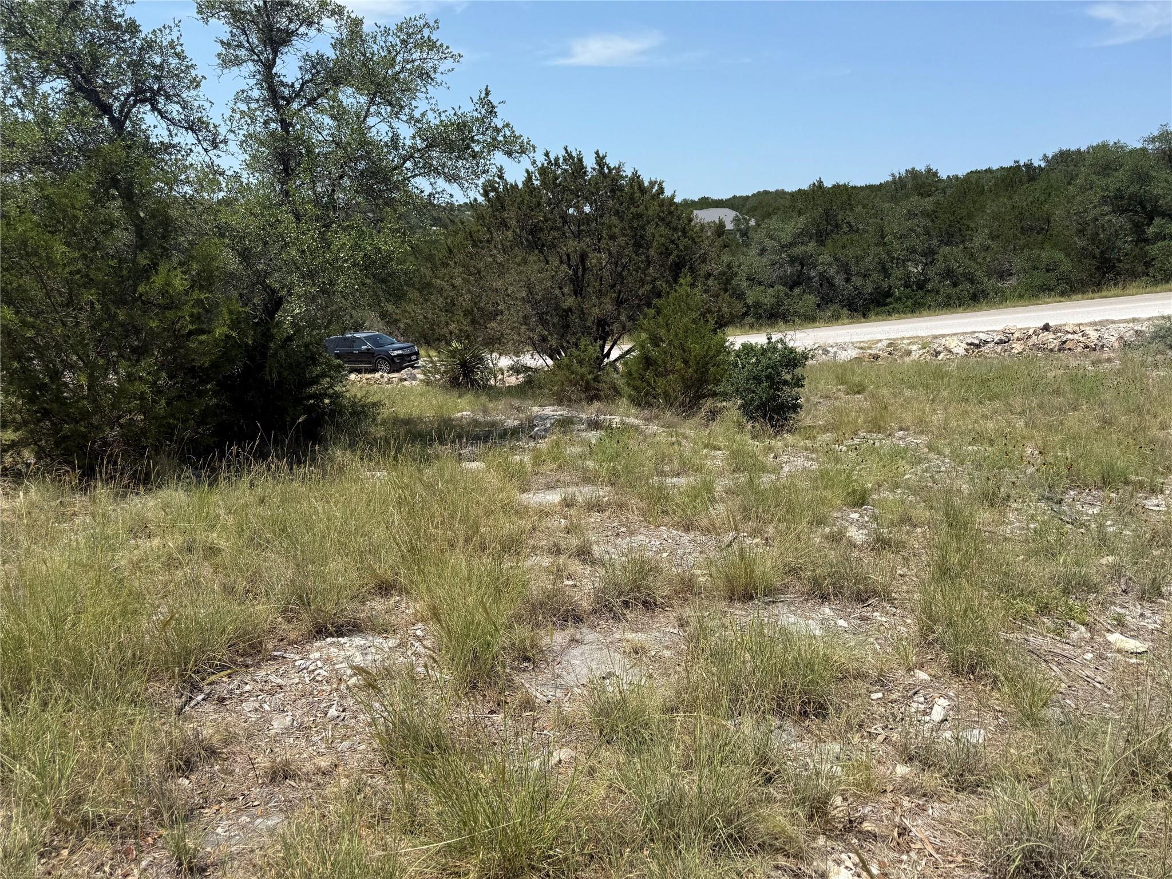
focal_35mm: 24
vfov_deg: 56.8
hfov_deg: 71.6
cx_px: 586
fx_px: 813
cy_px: 440
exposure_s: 1/4405
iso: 80
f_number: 1.78
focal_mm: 6.76
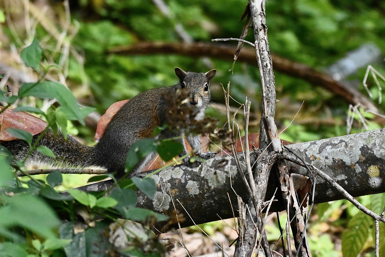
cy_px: 128
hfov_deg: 9.1
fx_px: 2406
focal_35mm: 225
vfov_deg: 6.1
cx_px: 192
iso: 5000
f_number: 7.1
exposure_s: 1/3200
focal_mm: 150
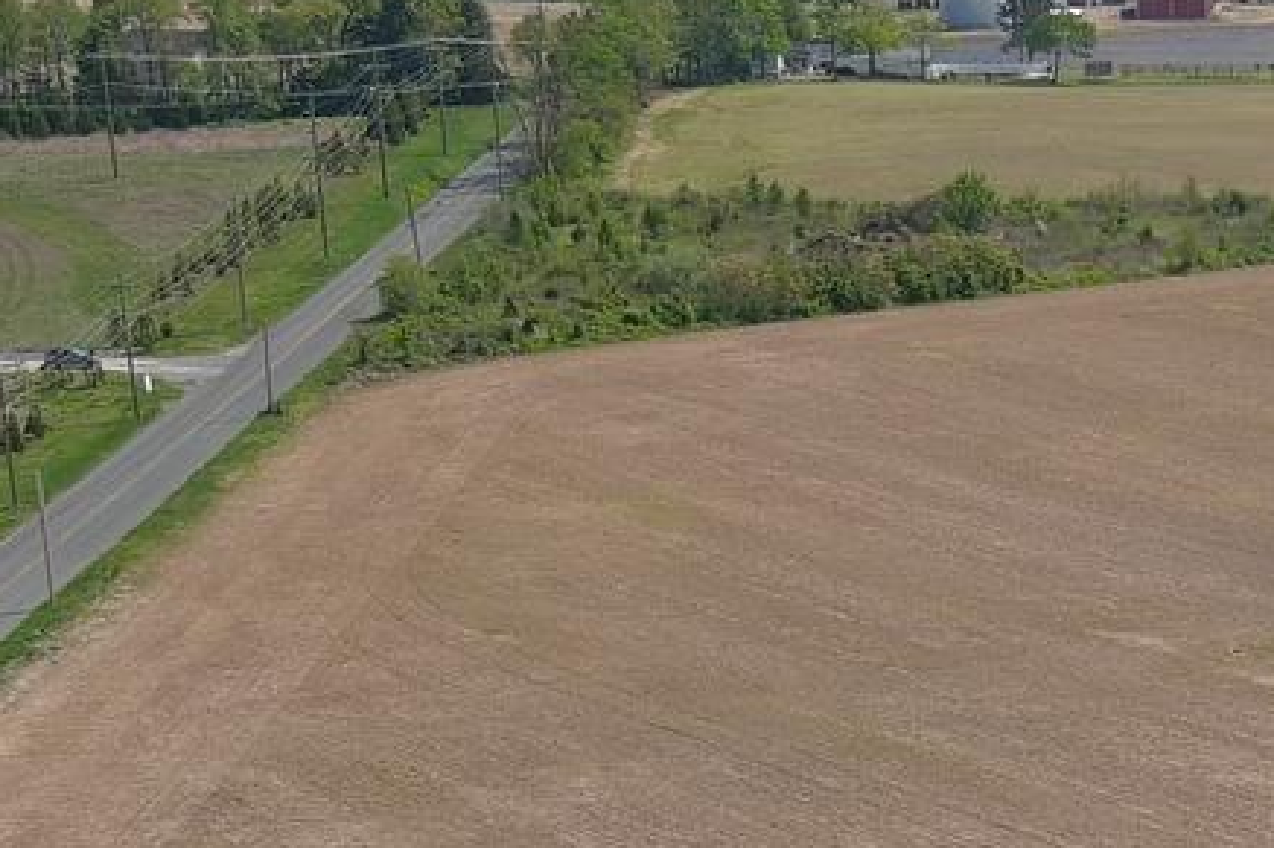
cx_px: 1583
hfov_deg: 14.5
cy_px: 1163
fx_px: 4811
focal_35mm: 136
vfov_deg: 9.8
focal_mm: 10.57
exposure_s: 1/1600
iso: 100
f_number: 2.8
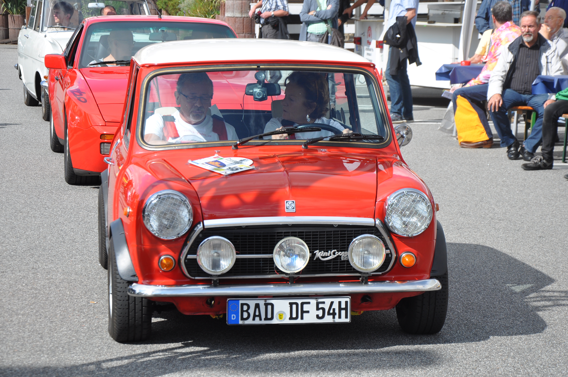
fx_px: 1773
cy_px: 188
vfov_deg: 12.1
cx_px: 284
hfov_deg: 18.2
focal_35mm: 112
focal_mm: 75
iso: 200
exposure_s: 1/400
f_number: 8
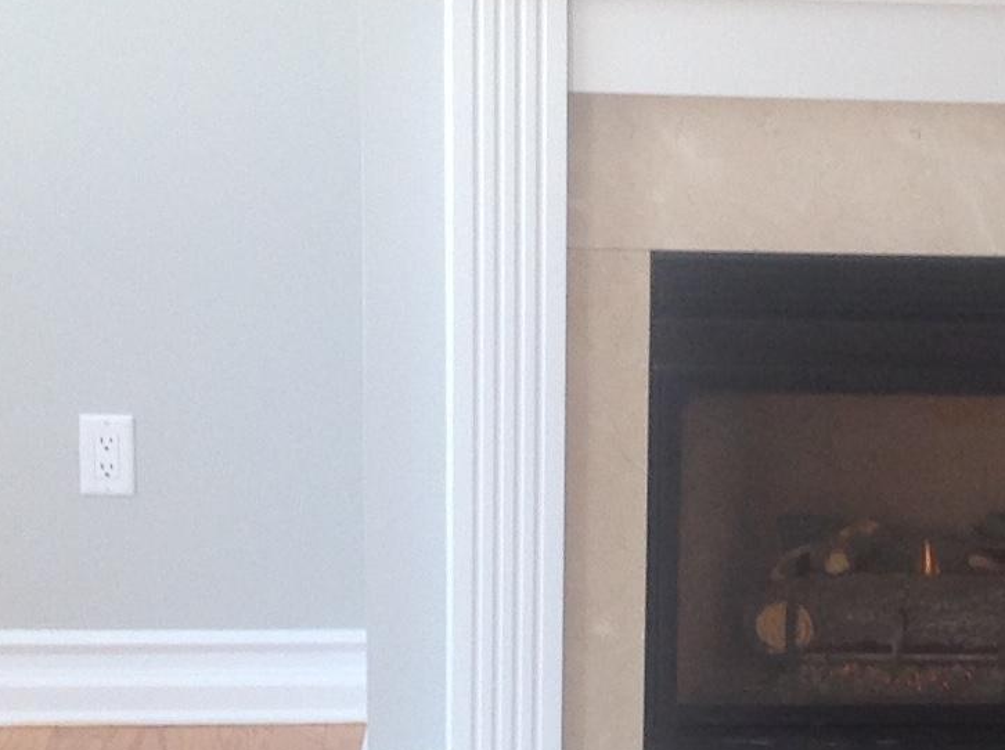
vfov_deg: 11.8
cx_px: 1031
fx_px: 3623
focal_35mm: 125
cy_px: 548
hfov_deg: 15.5
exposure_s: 1/60
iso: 50
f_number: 2.4
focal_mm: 4.28
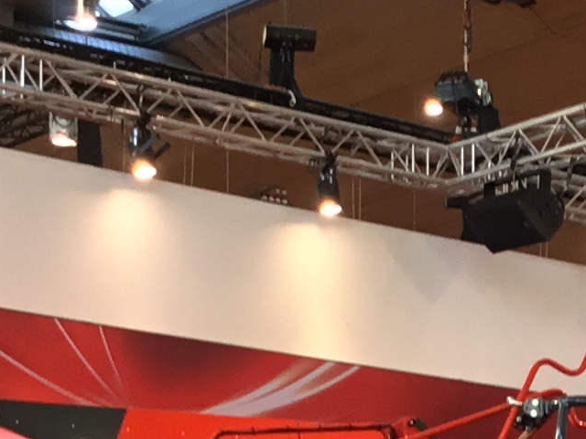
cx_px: 595
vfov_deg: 8.9
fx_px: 2675
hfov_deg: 12.3
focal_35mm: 158
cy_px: 864
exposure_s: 1/33
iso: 25
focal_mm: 3.3
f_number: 2.4
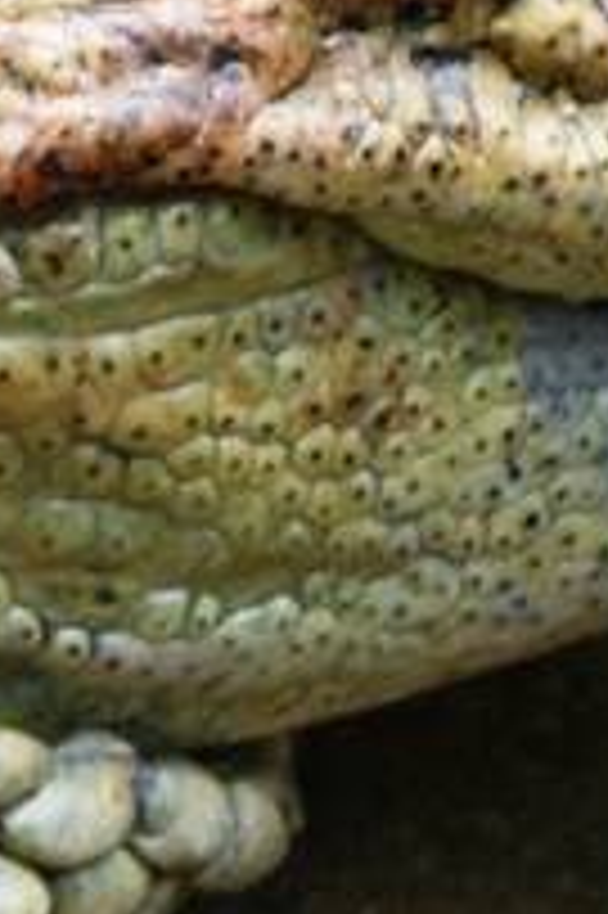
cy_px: 709
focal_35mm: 2306
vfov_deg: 0.9
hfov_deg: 0.6
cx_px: -50
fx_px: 58513
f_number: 5
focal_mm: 195
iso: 400
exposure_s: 1/125
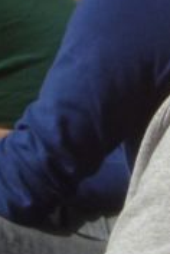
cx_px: 379
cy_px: 471
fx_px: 6530
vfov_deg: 2.2
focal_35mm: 922
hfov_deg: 1.5
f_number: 7.1
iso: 100
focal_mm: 23.4
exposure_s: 1/250
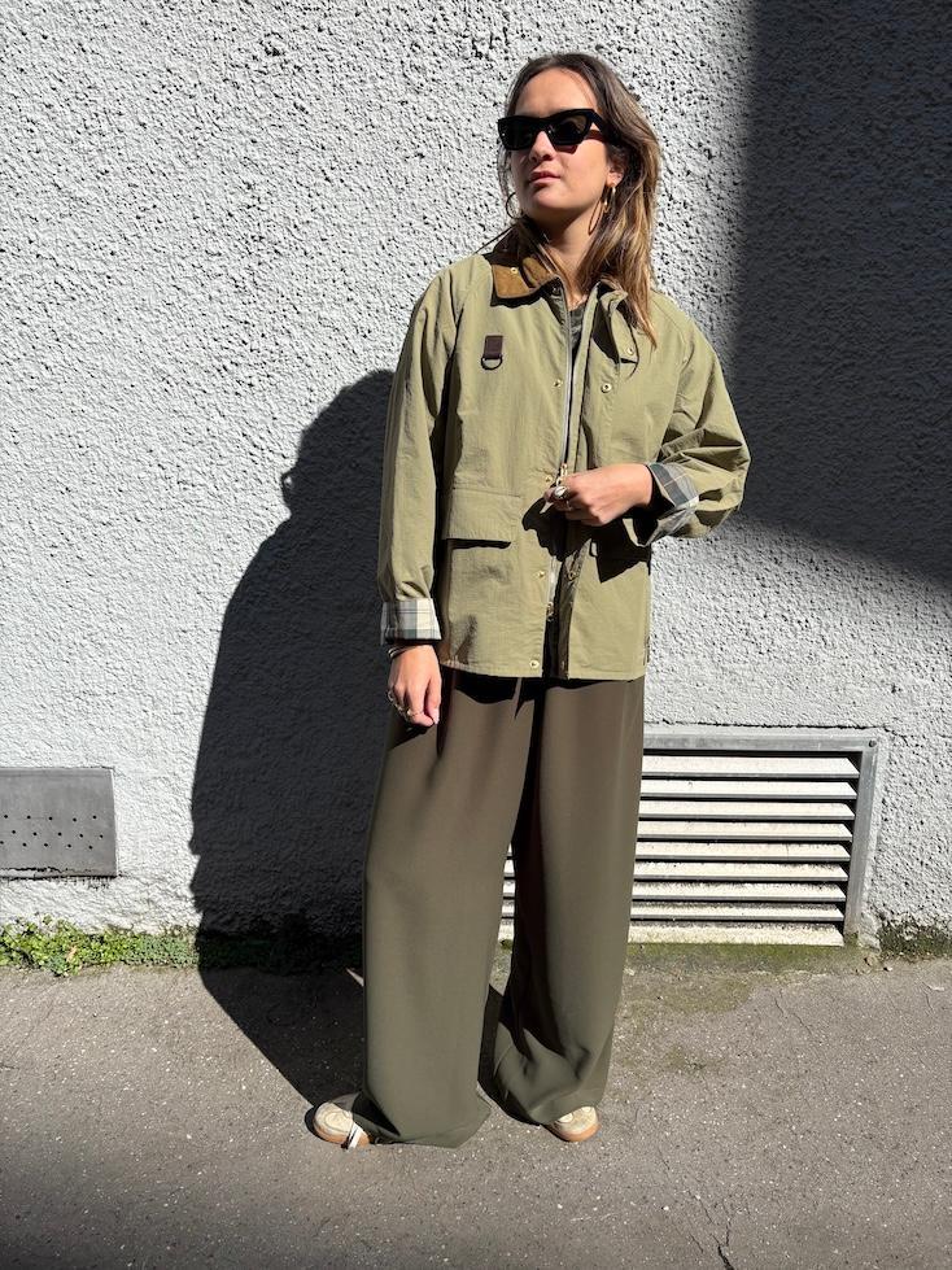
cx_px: 476
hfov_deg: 53.1
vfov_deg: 67.3
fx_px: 954
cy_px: 635
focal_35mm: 26
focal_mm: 5.96
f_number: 1.6
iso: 50
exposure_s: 1/3831
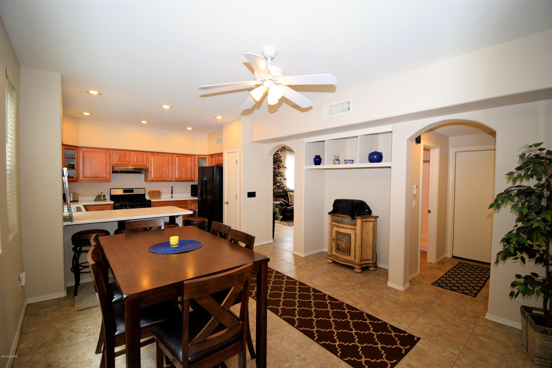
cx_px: 276
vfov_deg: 77.3
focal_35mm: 15
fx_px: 230
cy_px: 184
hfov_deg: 100.4
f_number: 5
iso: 800
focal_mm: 10
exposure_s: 1/100
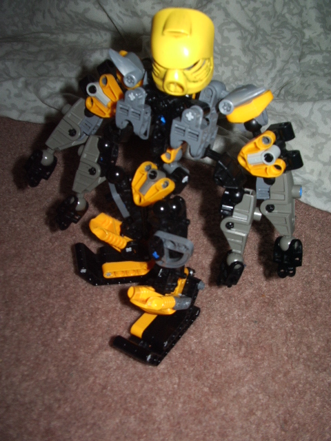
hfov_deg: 40.7
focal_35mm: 35
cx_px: 166
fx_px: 446
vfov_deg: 52.6
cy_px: 220
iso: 100
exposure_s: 1/40
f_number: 4.3
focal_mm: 5.8
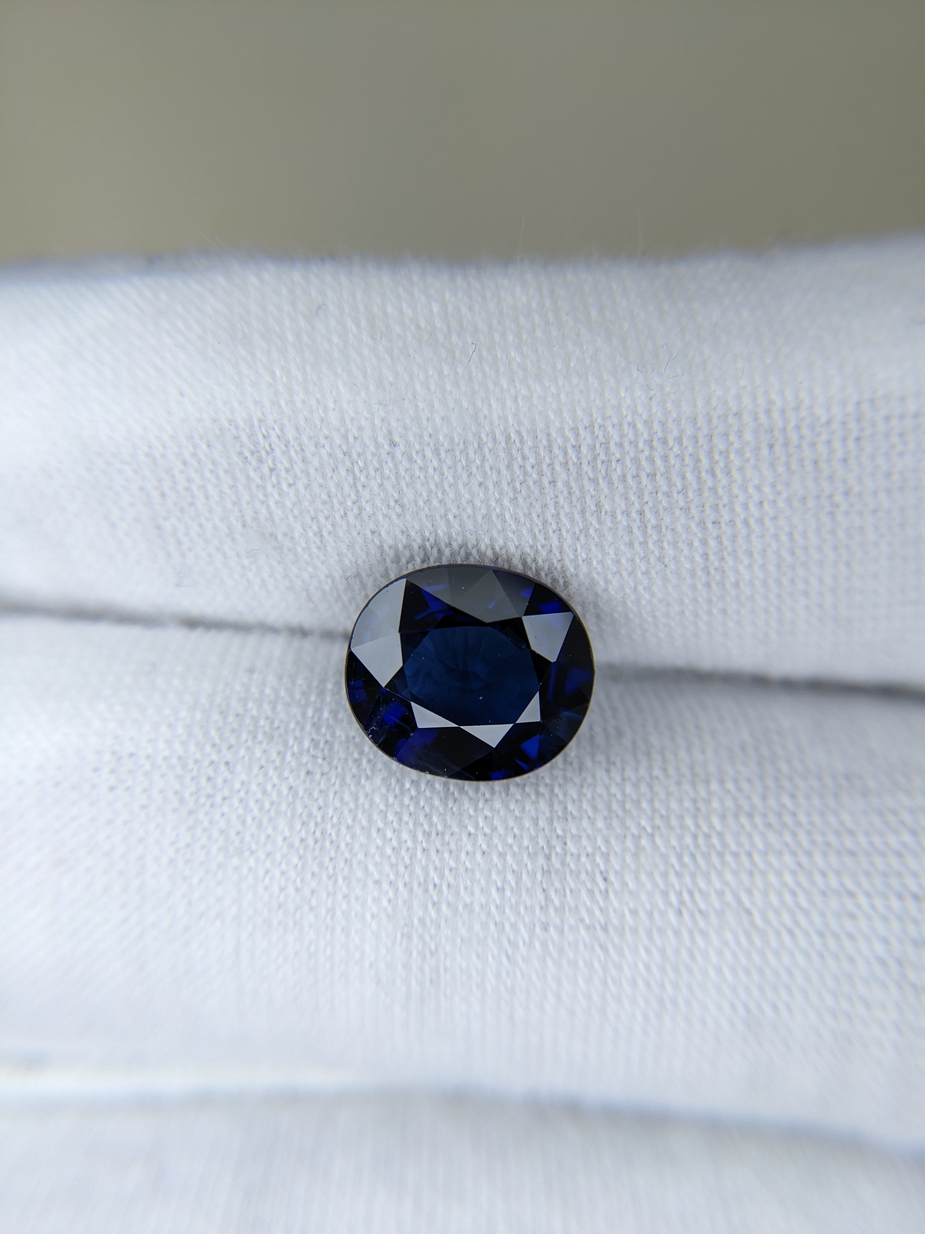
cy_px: 617
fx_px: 962
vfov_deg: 65.3
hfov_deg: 51.4
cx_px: 462
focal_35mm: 27
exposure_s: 1/367
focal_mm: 4.38
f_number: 1.73
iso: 58
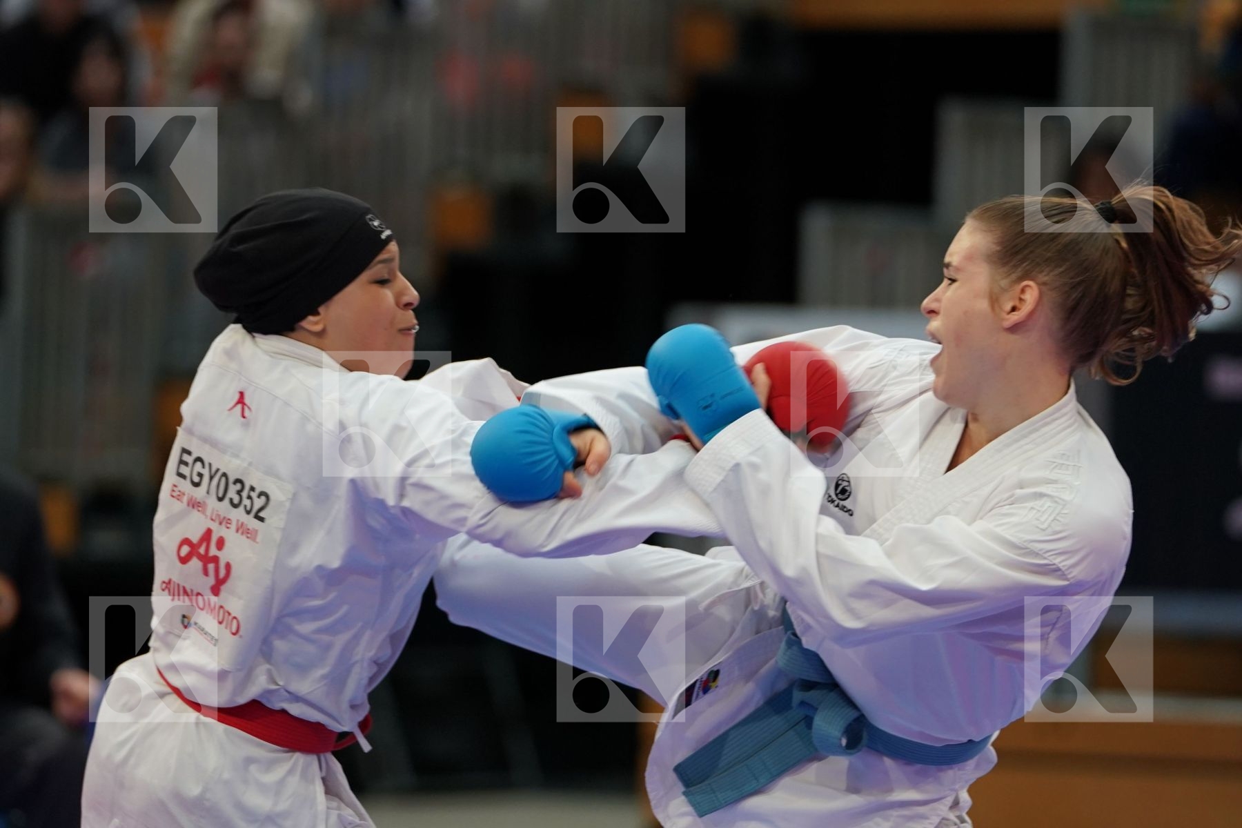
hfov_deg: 8.5
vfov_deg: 5.7
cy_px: 414
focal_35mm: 243
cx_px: 621
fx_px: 8383
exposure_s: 1/1000
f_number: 2.8
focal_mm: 162
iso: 1250
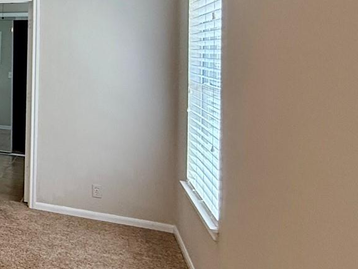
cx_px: -212
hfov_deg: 25.5
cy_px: 39
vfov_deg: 28.3
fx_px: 517
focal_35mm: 50
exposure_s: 1/120
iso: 125
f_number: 2.2
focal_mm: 2.22
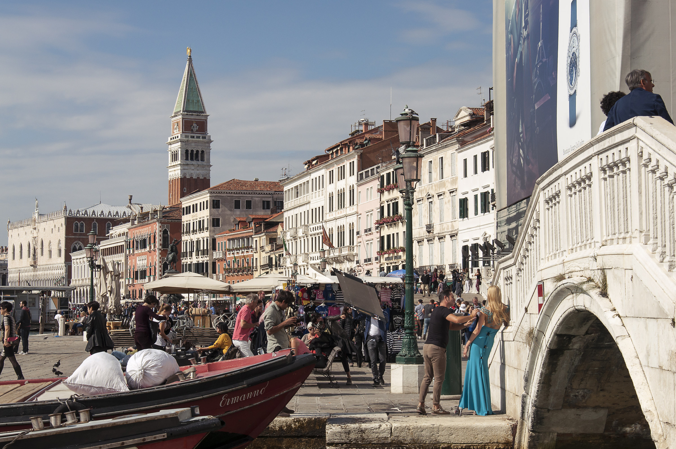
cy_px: 224
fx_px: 1350
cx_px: 338
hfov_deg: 28.1
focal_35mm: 72
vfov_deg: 18.9
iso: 250
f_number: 13
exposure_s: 1/640
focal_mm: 48
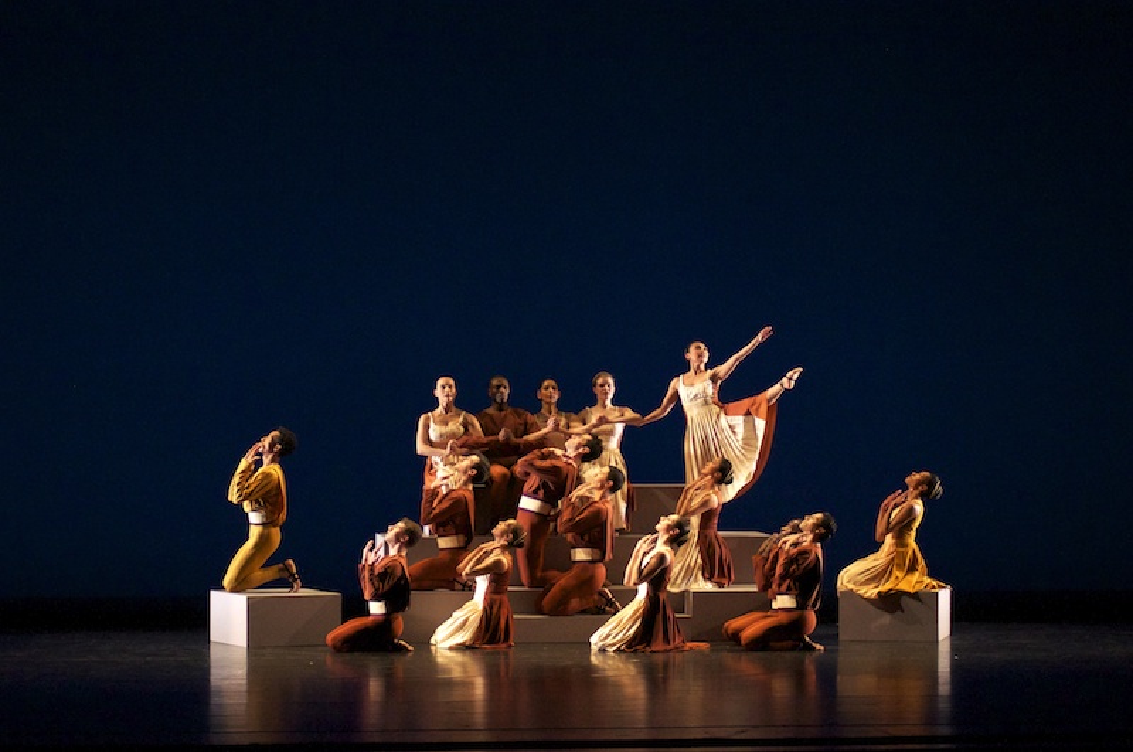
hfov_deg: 17.1
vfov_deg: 11.4
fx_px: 3771
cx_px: 566
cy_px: 376
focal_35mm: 120
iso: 3200
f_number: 2.8
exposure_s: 1/500
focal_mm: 80
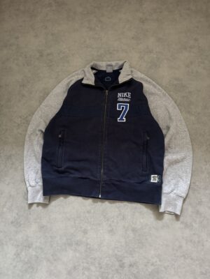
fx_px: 194
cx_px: 105
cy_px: 140
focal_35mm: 24
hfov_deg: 56.8
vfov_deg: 71.6
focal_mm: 6.76
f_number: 1.78
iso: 1000
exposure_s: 1/37
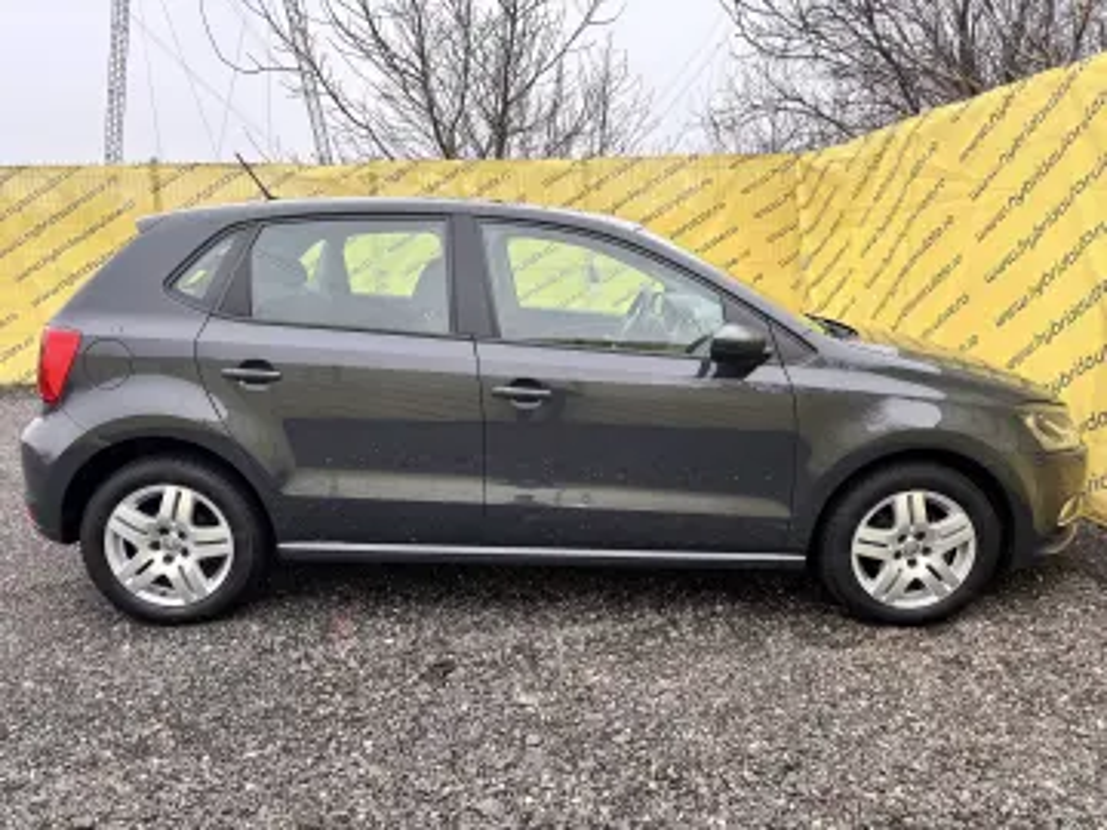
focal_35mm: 26
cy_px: 415
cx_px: 554
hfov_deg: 67.3
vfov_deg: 53.1
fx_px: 831
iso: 32
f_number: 1.6
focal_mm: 5.96
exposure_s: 1/126
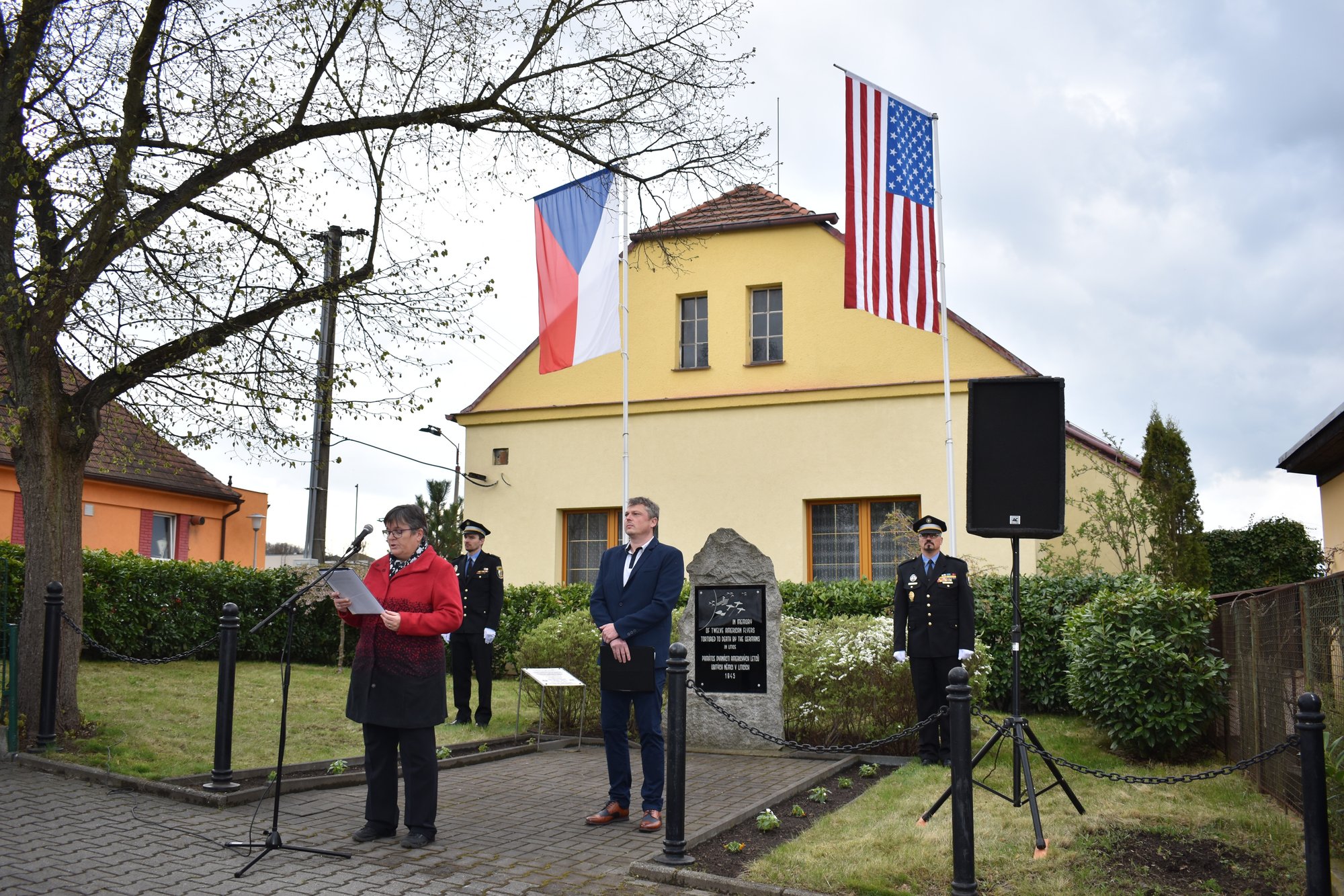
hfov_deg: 59.5
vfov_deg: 41.7
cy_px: 448
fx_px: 1176
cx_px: 672
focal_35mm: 32
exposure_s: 1/200
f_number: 3.8
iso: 100
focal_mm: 21
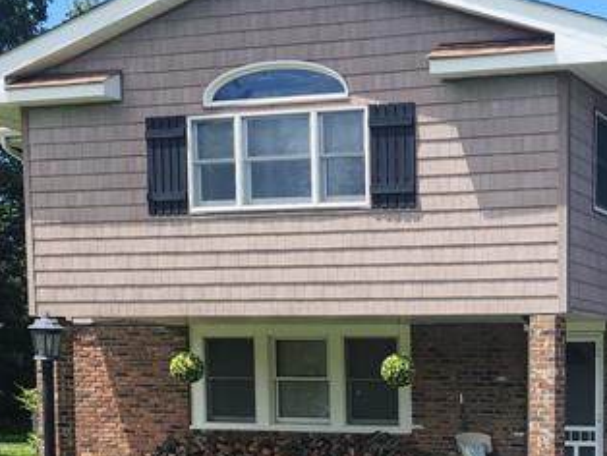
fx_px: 1316
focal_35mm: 75
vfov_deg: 18.6
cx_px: 586
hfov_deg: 24.9
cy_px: 545
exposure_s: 1/690
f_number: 1.8
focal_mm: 6.4
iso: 12
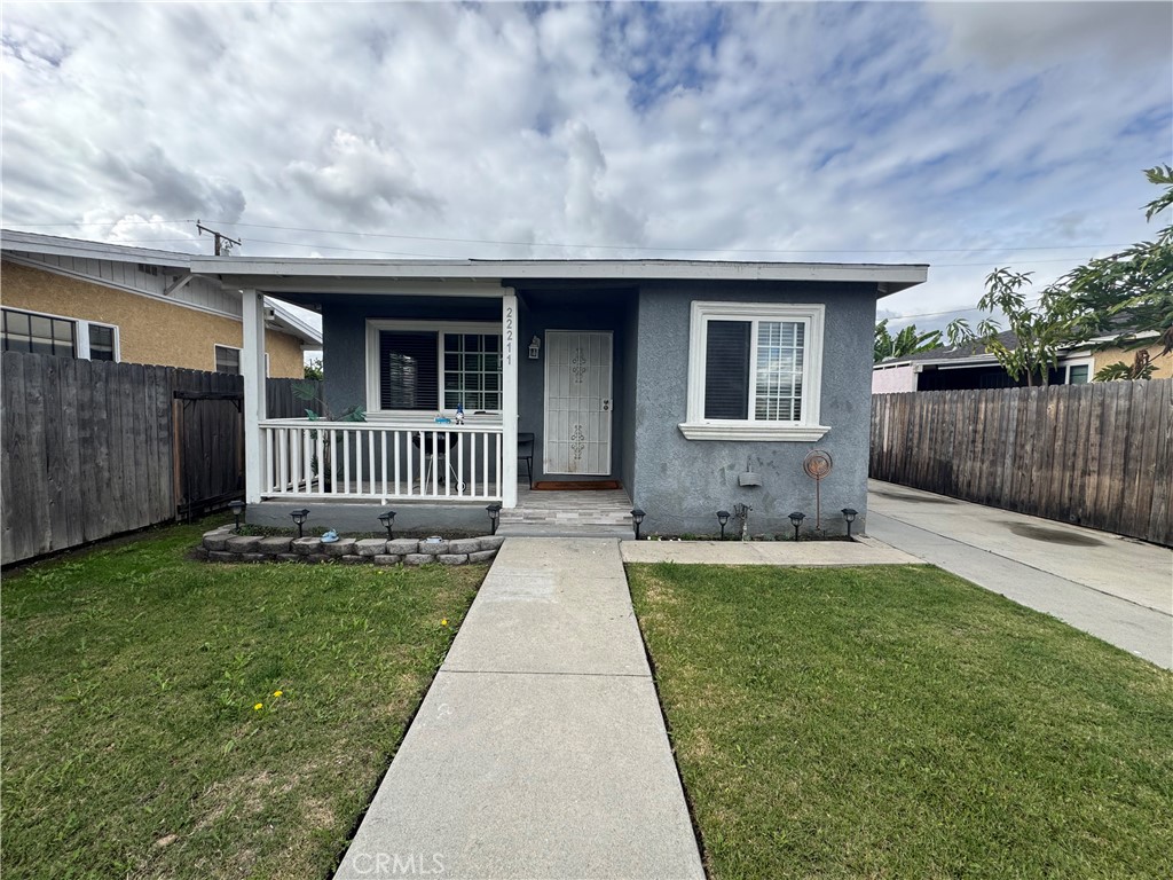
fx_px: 474
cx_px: 586
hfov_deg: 102.1
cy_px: 440
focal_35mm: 14
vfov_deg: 85.7
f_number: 2.2
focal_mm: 2.22
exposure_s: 1/779
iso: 40
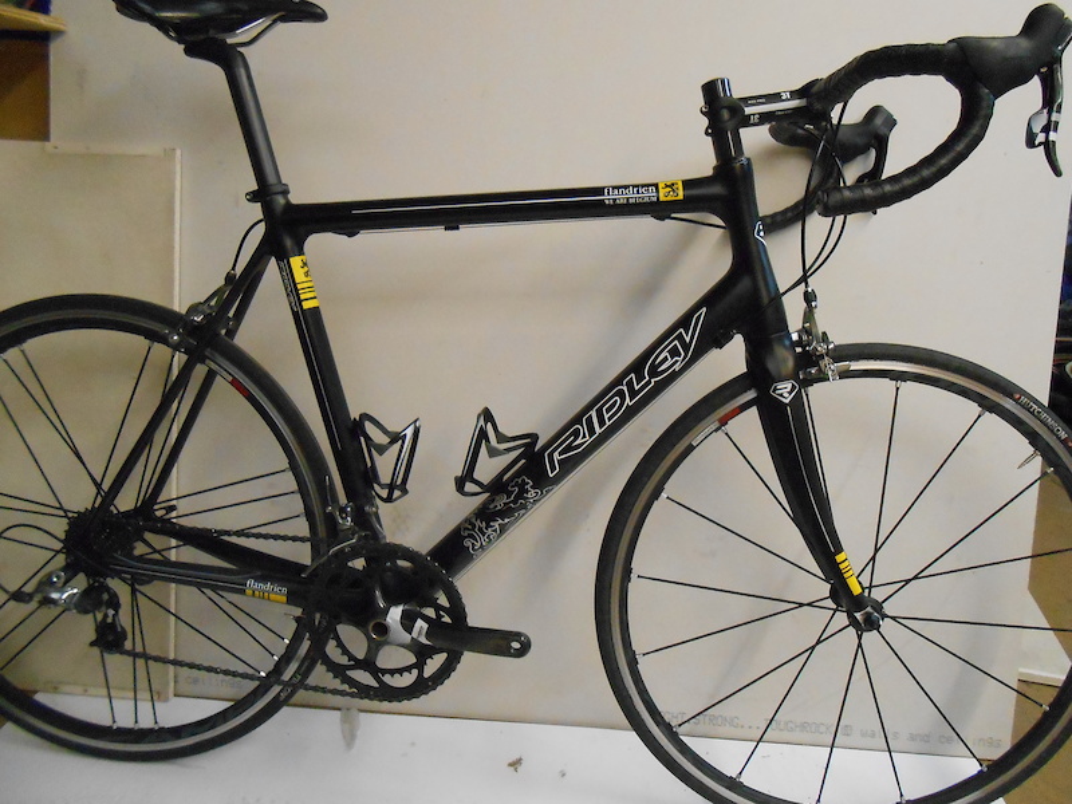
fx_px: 805
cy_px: 402
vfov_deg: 53.1
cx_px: 536
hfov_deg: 67.3
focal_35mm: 26
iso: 800
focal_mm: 4.6
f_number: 3.5
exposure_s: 1/20
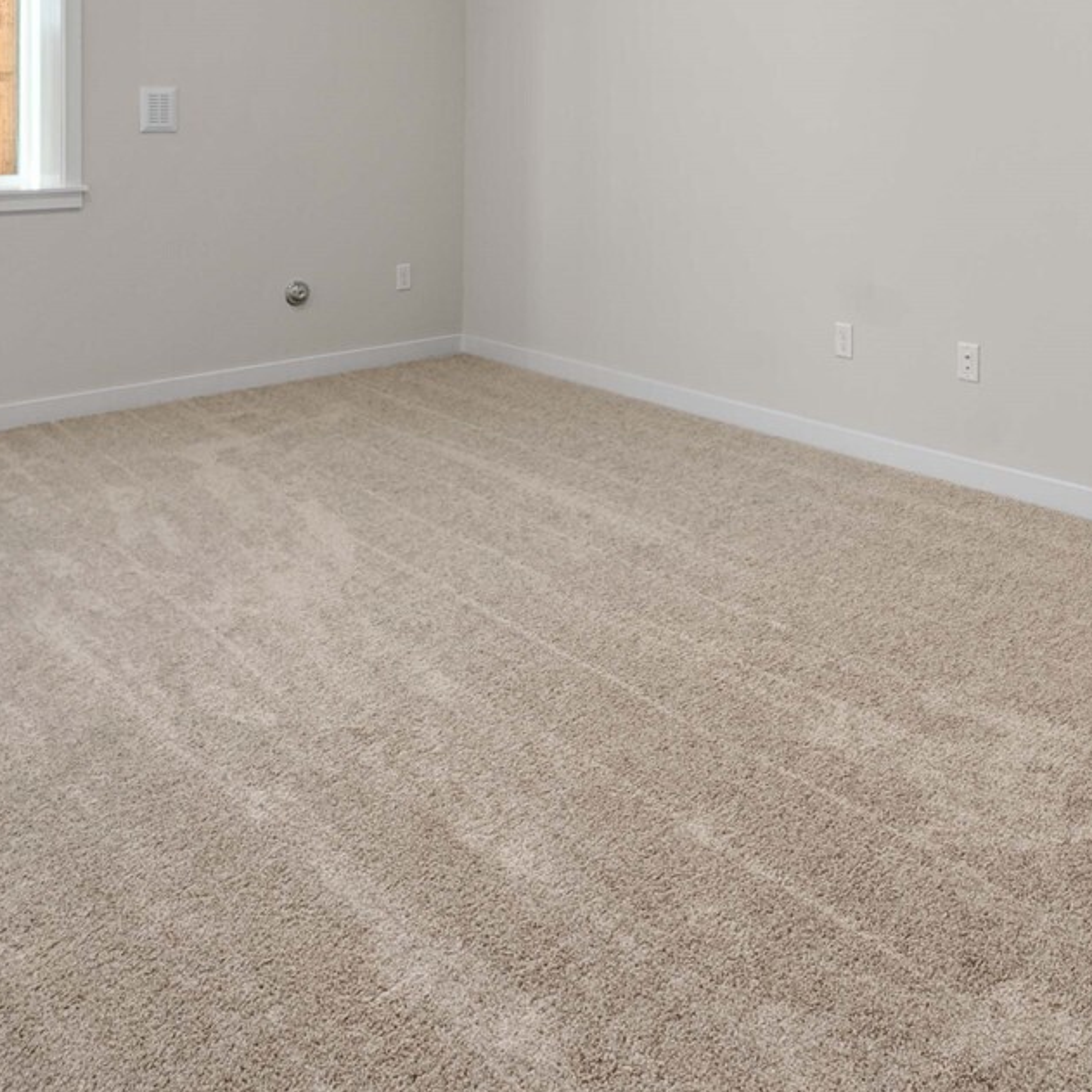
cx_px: 645
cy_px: 144
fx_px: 1142
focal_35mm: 32
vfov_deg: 46.9
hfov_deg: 50.8
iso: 1000
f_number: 7.1
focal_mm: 14
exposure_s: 1/6
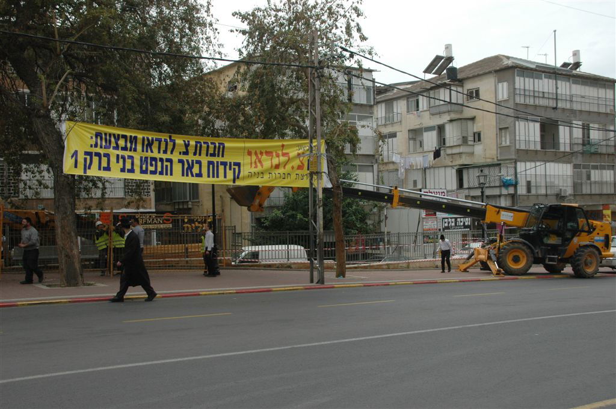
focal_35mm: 39
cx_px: 308
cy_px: 204
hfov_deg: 49.6
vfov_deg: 34.2
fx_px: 667
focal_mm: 26
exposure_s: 1/400
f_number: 10
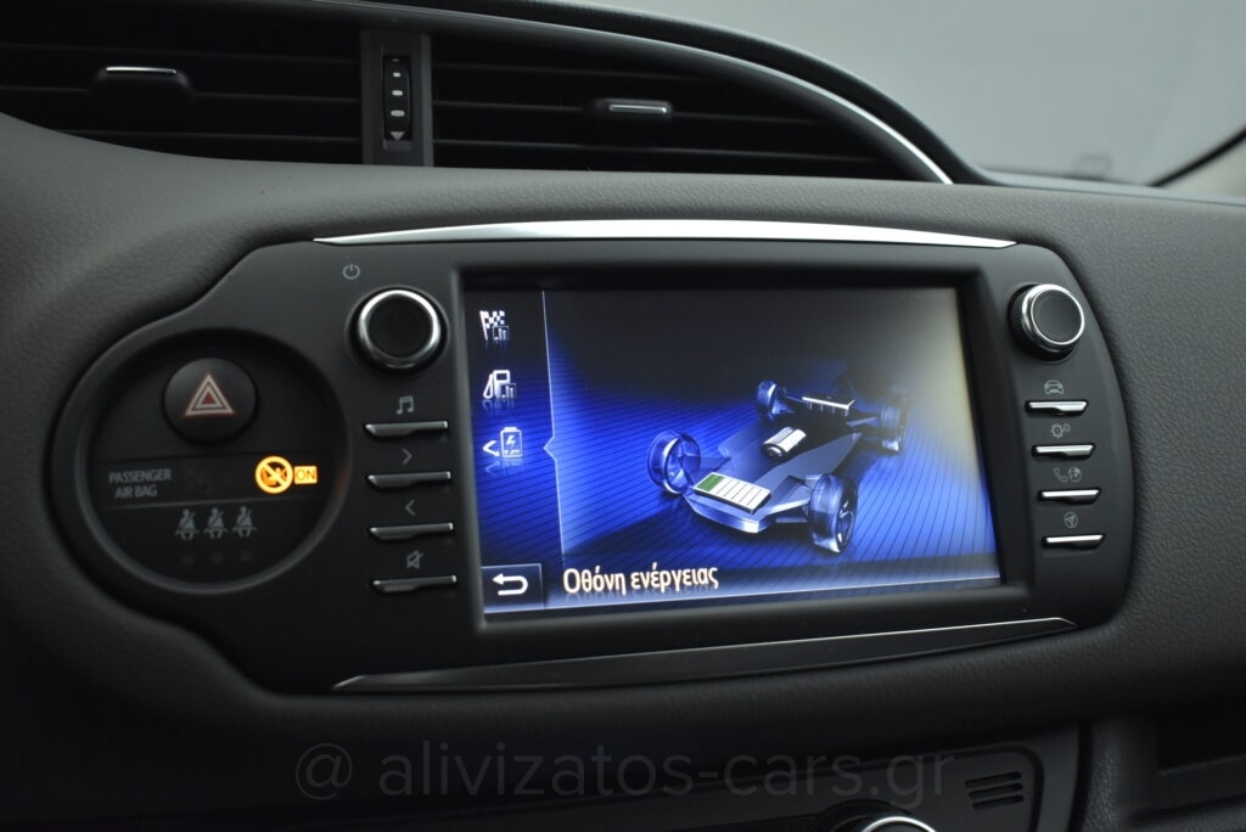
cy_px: 416
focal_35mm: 38
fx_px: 1299
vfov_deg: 35.5
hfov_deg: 51.3
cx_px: 623
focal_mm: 25
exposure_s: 1/125
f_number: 4
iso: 1600
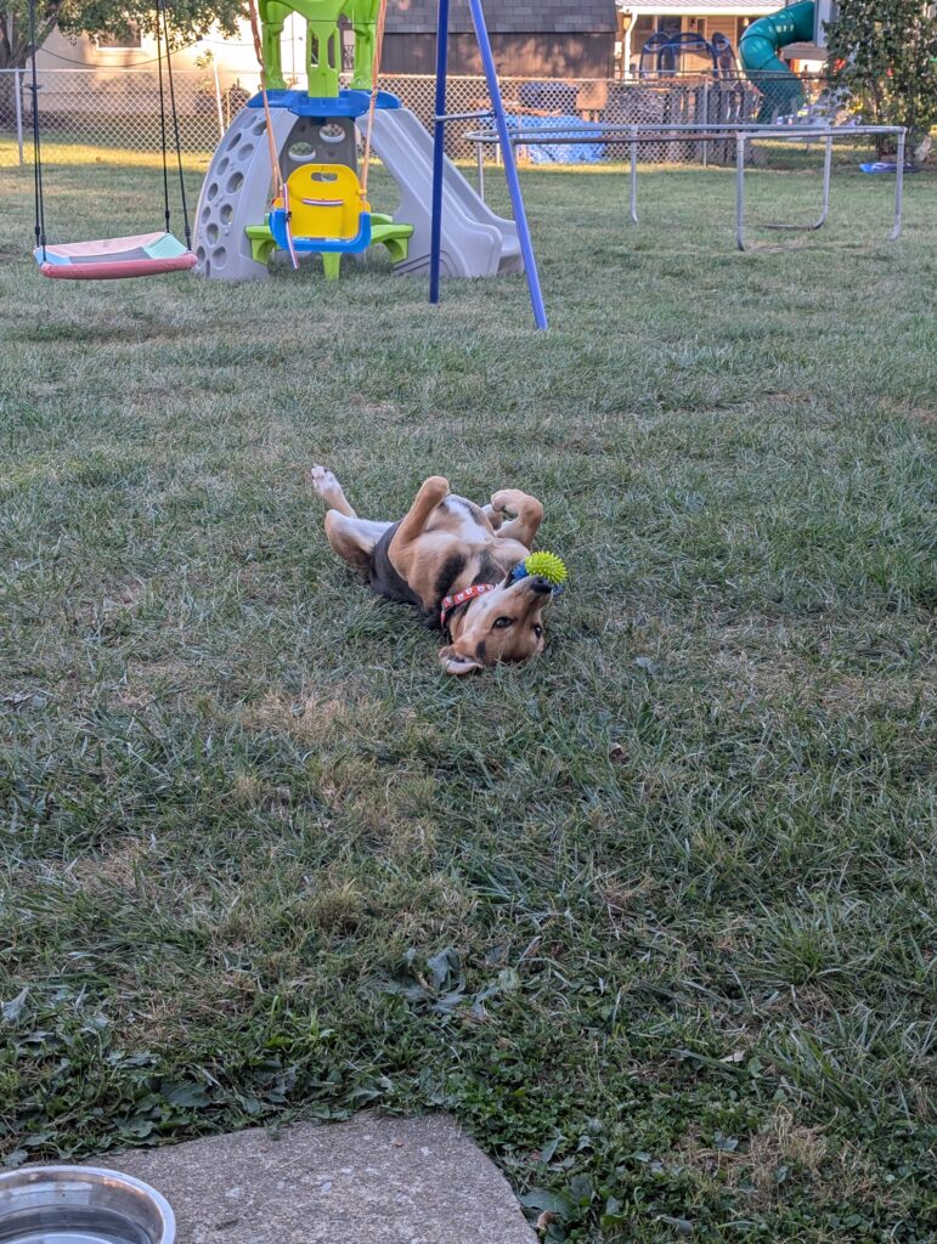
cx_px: 468
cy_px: 622
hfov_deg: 29.7
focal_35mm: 49
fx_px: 1764
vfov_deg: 38.9
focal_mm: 6.9
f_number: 1.68
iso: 17
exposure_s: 1/191
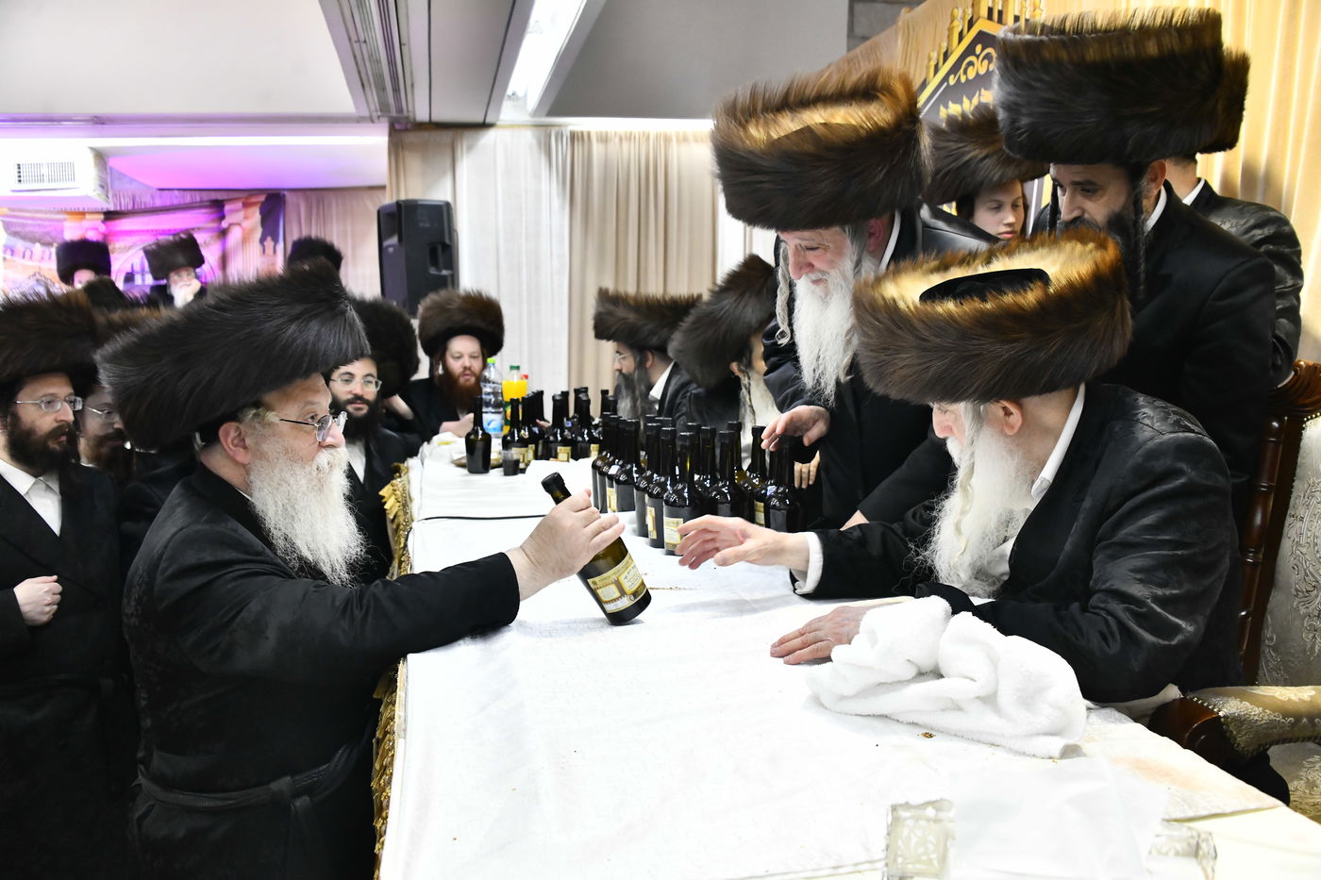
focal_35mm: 28
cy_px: 440
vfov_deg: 46.4
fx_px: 1027
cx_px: 660
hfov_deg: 65.5
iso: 2000
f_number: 5.6
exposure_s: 1/160
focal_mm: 28
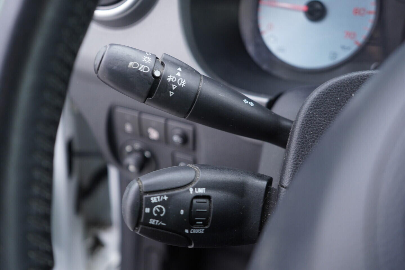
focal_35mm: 36
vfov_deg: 36.9
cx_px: 202
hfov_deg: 53.1
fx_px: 405
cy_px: 135
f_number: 2.8
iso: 250
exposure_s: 1/40
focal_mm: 24
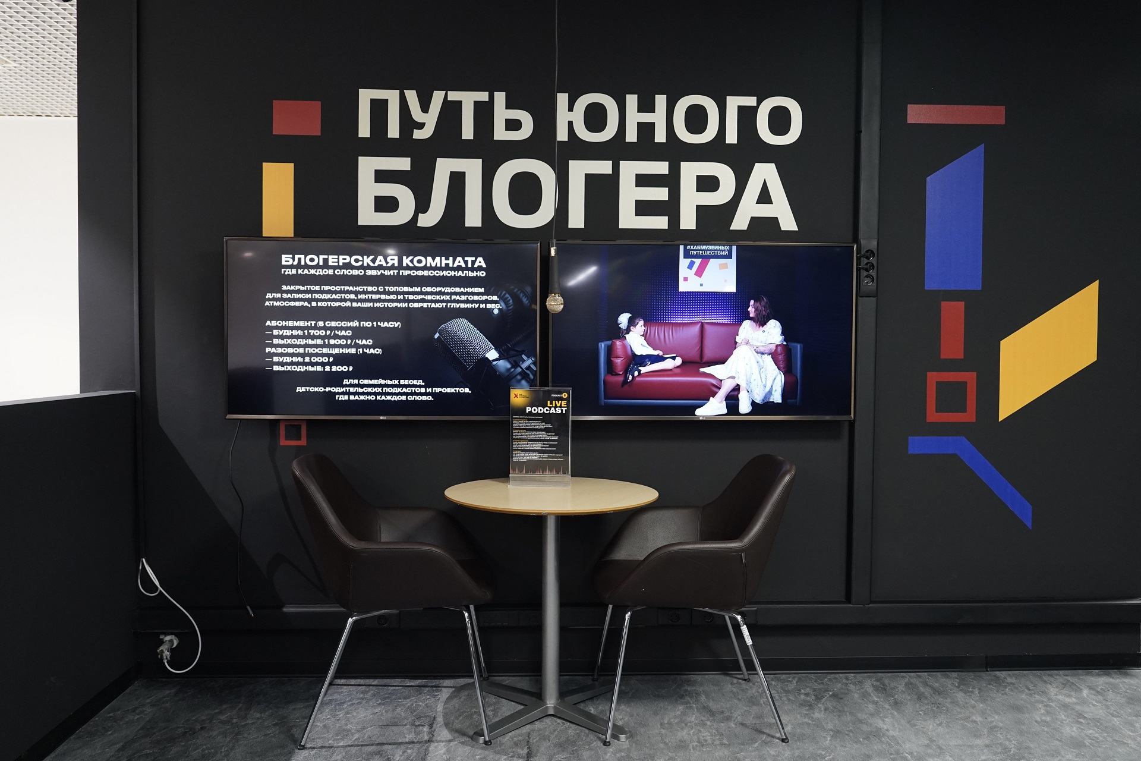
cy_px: 380
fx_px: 919
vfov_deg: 45.0
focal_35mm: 29
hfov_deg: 63.7
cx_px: 570
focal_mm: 29
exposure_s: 1/160
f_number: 2.8
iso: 2500
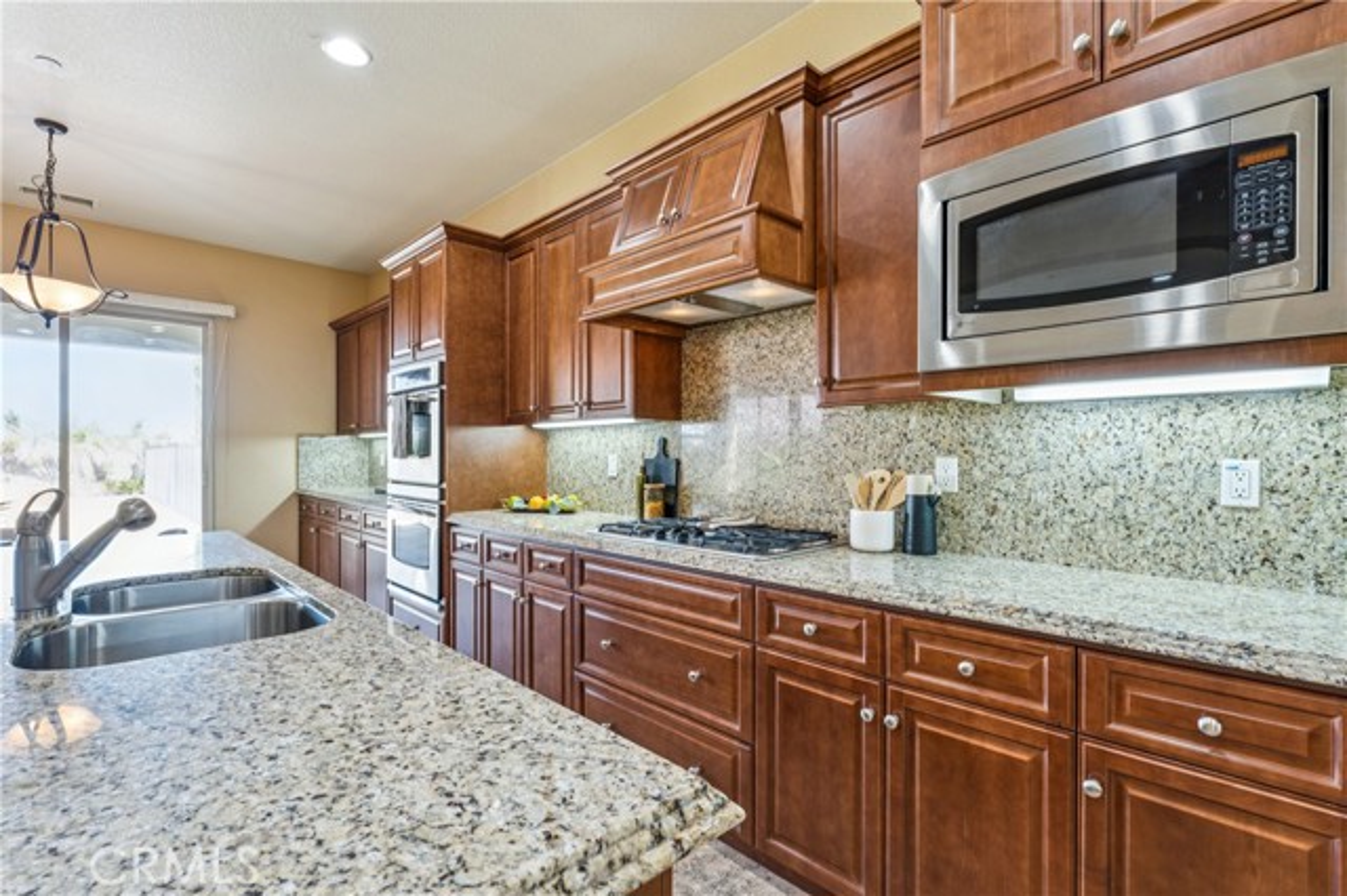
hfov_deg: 95.0
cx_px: 674
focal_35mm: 16
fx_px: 617
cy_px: 448
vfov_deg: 72.0
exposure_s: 1.3
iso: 100
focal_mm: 16.5
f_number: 13
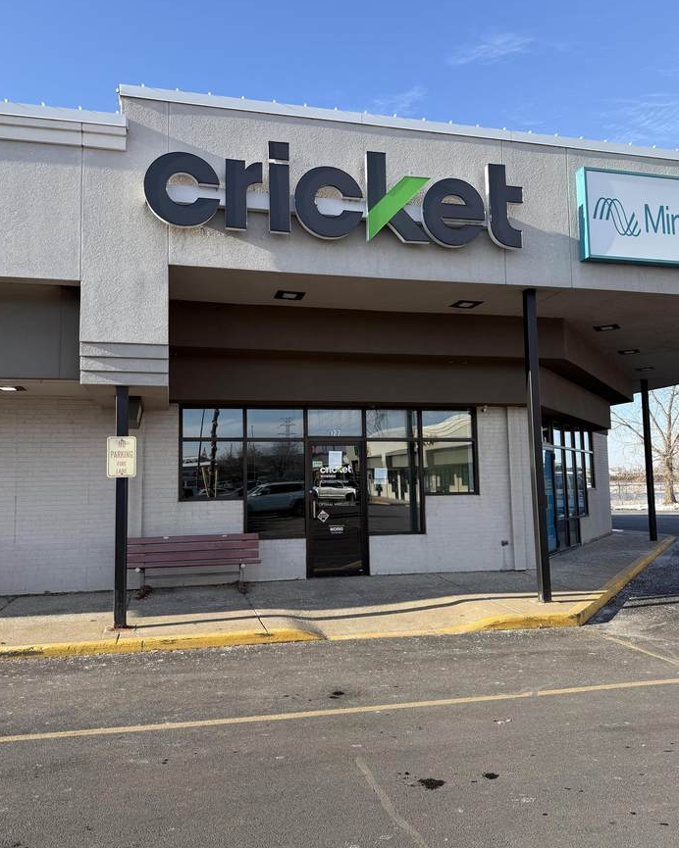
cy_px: 425
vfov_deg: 66.0
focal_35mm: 26
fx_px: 653
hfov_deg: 54.9
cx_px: 341
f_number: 1.78
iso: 80
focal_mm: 6.76
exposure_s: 1/2000
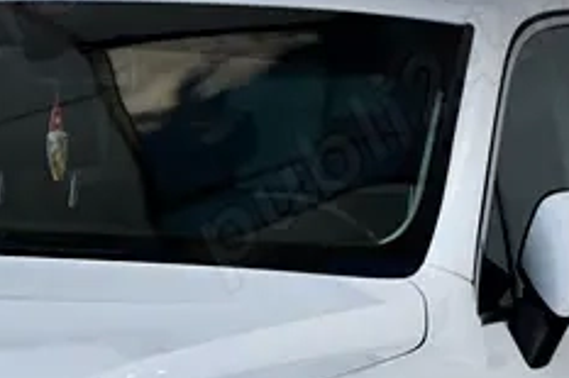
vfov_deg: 5.1
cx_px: -44
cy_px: 547
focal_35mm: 268
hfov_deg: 7.6
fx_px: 4233
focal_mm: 52
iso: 640
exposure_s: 1/500
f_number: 8
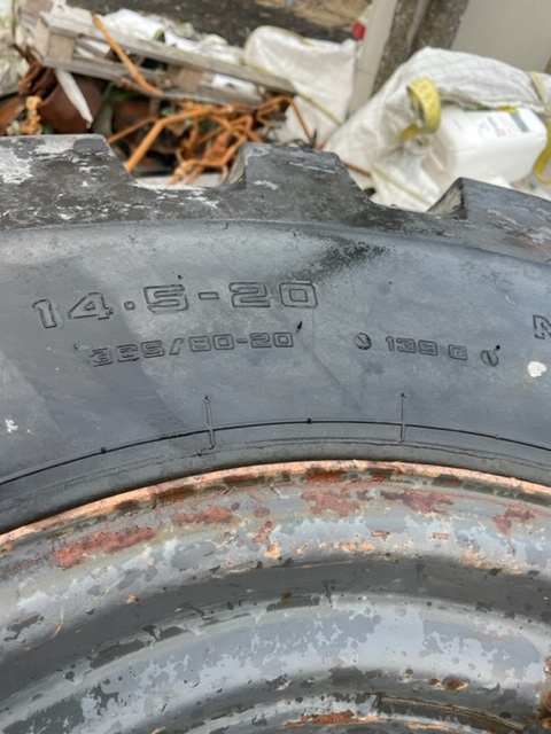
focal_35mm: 26
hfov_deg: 53.1
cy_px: 367
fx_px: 552
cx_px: 276
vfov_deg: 67.3
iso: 64
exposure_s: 1/121
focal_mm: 4.2
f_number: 1.6
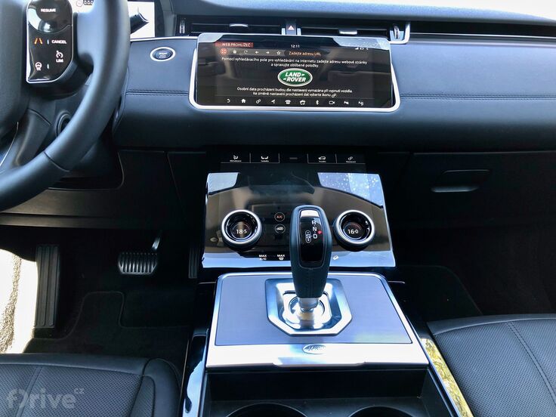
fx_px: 450
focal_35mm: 28
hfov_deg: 63.4
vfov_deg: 49.7
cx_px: 278
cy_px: 208
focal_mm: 4
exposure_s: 1/33
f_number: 1.8
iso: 40
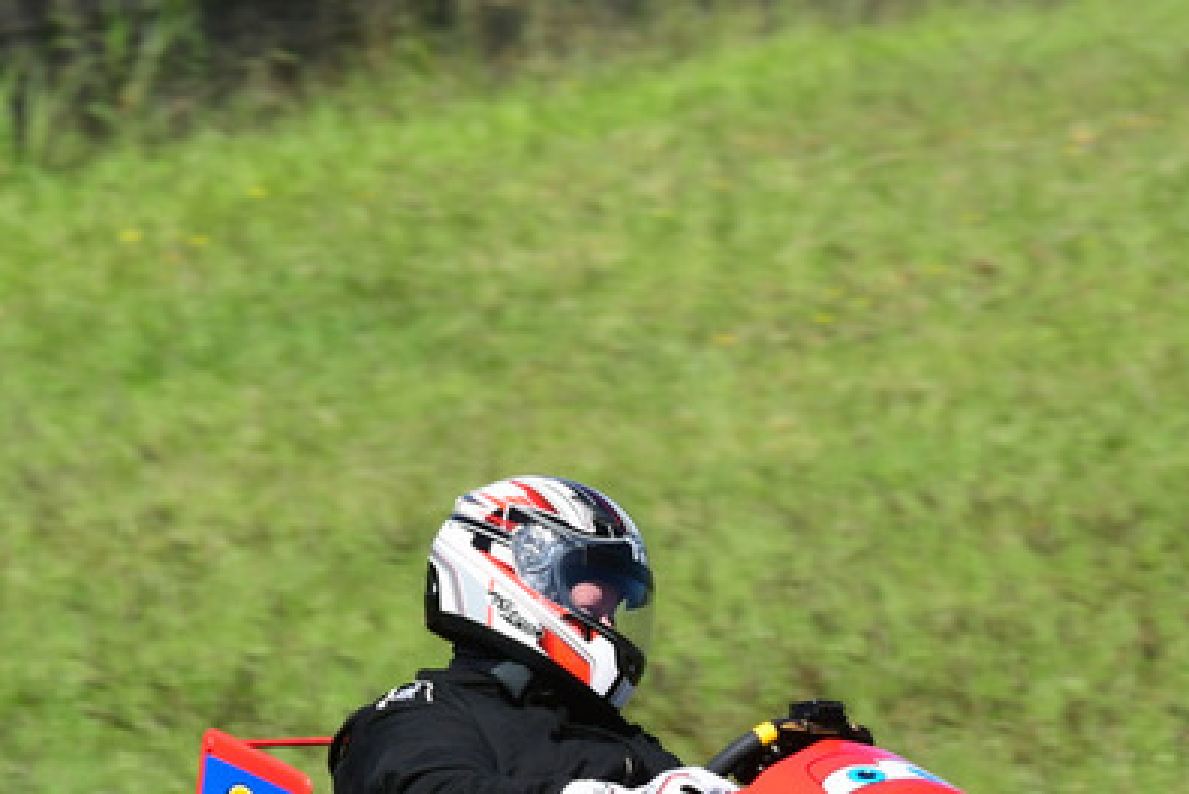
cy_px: 562
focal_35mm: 1275
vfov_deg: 1.1
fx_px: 42140
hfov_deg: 1.6
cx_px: 909
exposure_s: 1/640
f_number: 11
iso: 500
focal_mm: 420
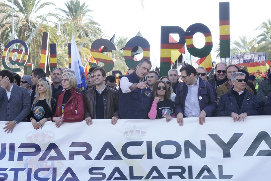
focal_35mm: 105
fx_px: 790
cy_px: 90
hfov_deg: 19.5
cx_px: 136
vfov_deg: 13.0
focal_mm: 70
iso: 400
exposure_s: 1/250
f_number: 6.3
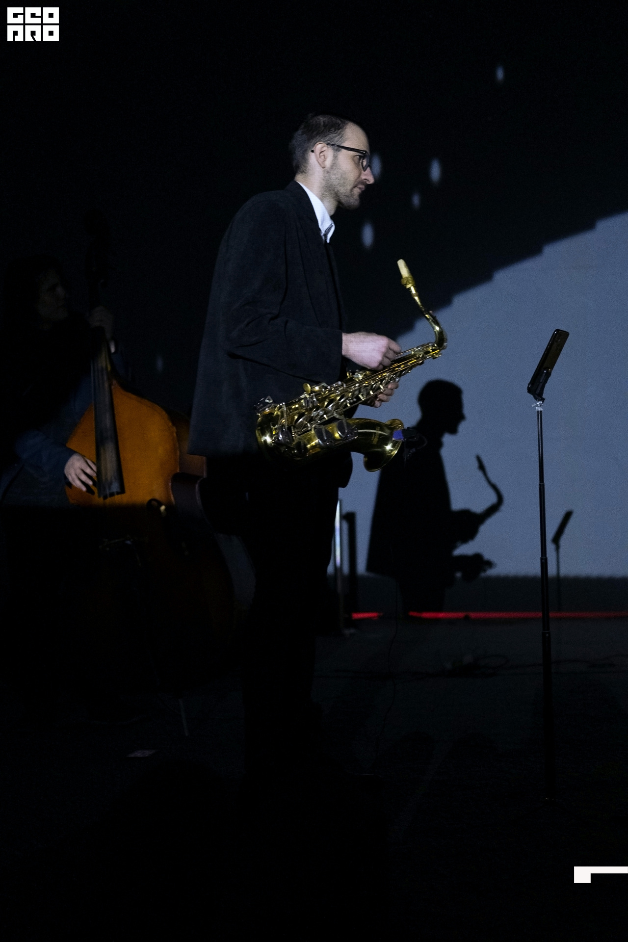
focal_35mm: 53
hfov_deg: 25.5
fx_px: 1387
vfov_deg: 37.5
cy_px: 471
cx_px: 314
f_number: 2
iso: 6400
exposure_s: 1/50
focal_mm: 35
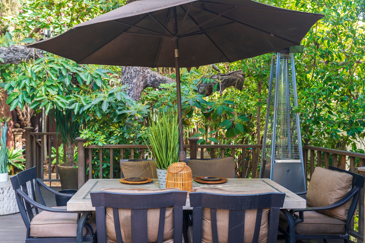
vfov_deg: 36.9
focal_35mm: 36
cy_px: 123
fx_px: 365
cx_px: 181
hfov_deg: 53.1
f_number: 2.8
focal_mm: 35
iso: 400
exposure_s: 1/60
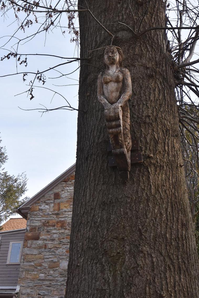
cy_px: 142
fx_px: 405
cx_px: 114
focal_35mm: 49
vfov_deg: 40.3
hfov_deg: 27.6
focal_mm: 24
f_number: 8
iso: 640
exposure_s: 1/500
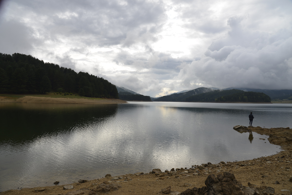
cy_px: 98
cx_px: 146
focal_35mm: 24
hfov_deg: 73.7
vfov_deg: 53.2
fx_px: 195
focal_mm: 24
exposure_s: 1/200
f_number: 7.1
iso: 100
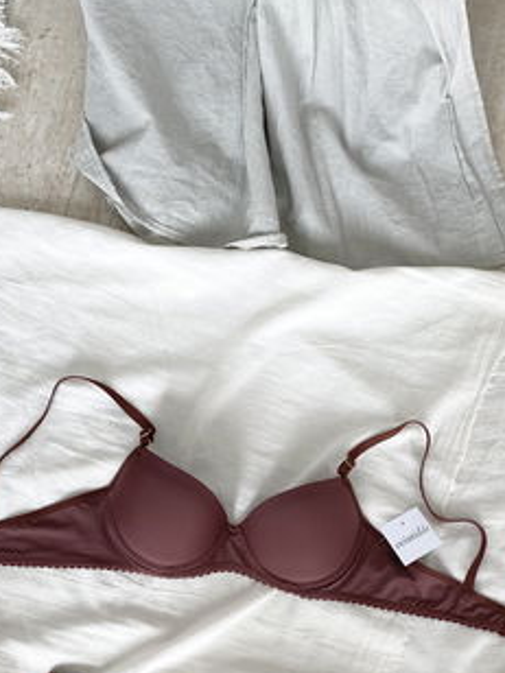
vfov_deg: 40.4
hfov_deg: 32.2
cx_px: 282
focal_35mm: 45
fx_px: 875
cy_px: 536
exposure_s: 1/130
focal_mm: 4.25
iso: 32
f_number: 1.8
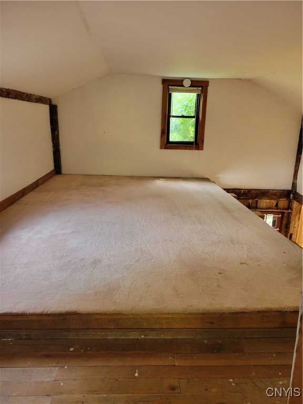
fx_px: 303
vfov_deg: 67.3
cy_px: 202
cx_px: 152
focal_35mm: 26
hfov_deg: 53.1
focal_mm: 5.4
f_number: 1.8
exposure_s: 1/40
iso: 160
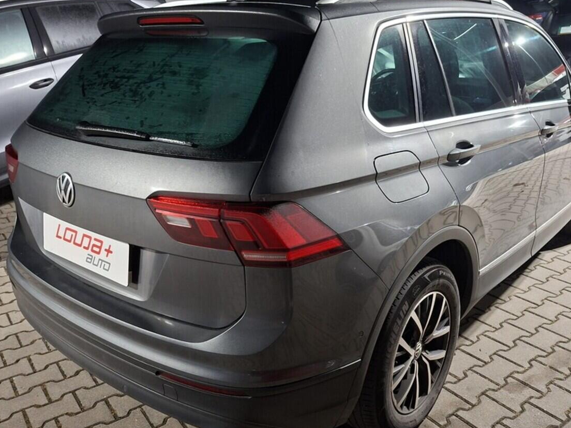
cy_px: 225
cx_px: 302
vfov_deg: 46.8
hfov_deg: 59.9
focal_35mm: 30
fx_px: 495
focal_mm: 5.54
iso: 320
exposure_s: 1/25
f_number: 1.8
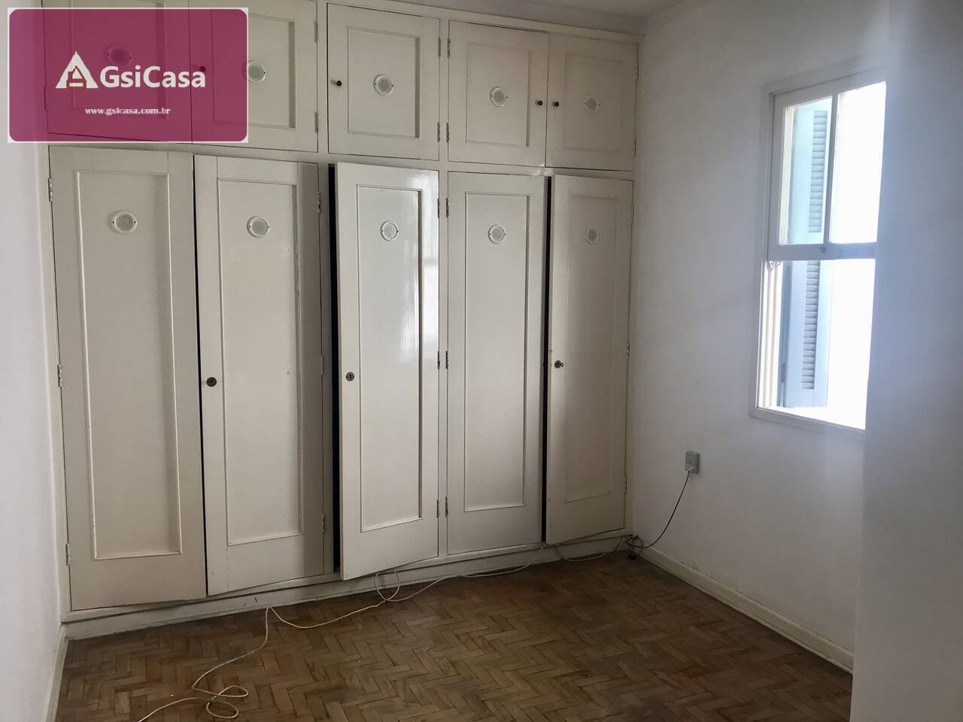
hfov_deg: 63.4
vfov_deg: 49.7
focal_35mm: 28
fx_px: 779
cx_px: 482
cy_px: 361
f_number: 1.8
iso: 25
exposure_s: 1/120
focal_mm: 3.99
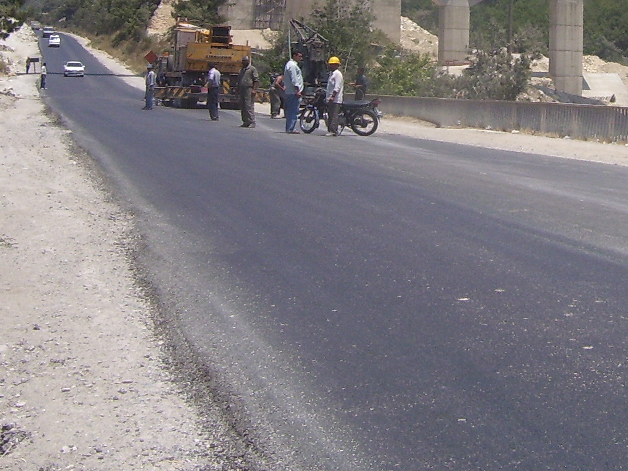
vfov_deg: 18.8
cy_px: -20
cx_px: 538
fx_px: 1379
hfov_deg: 25.1
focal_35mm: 76
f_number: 4.8
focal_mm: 5.6
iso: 80
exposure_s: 1/750
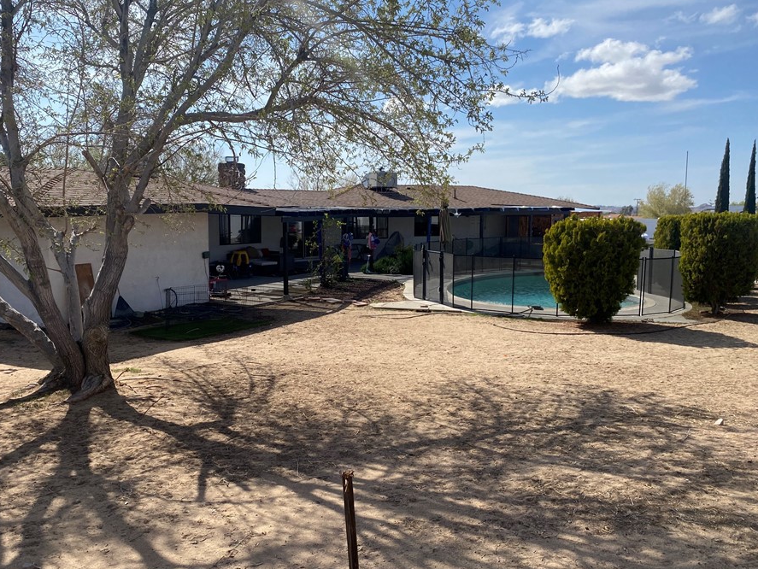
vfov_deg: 46.8
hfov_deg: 59.8
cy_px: 273
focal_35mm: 30
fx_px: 657
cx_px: 339
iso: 32
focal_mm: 4.25
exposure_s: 1/3497
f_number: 1.8
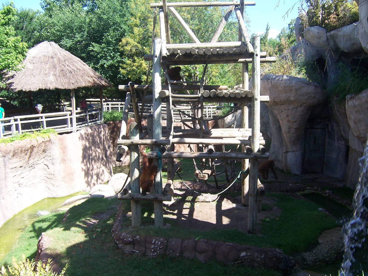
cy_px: 138
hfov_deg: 55.4
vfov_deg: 42.9
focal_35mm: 33
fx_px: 351
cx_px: 184
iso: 80
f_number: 3.4
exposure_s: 1/250
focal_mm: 5.5
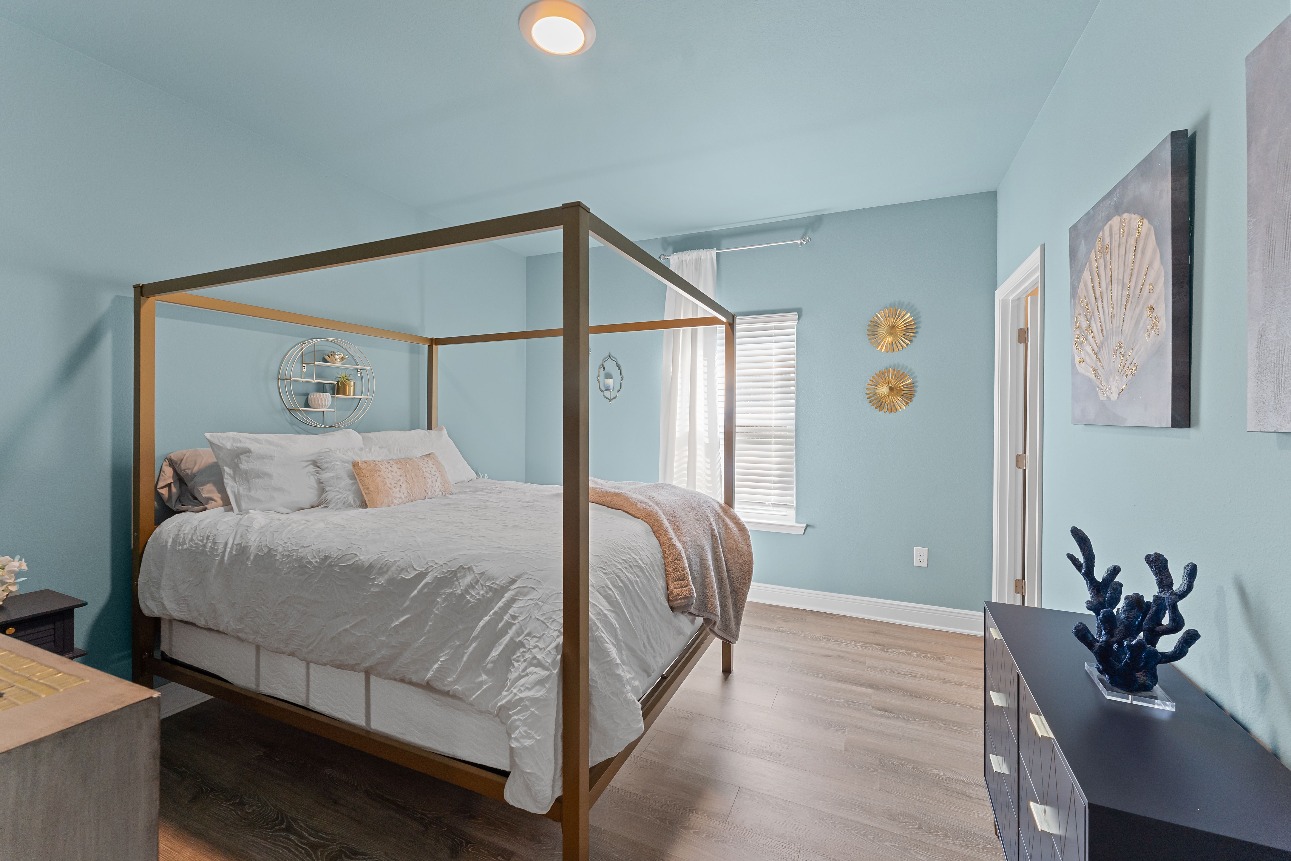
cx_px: 646
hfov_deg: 104.3
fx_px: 502
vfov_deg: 81.2
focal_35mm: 14
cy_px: 430
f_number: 8
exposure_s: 1/8
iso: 500
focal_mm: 14
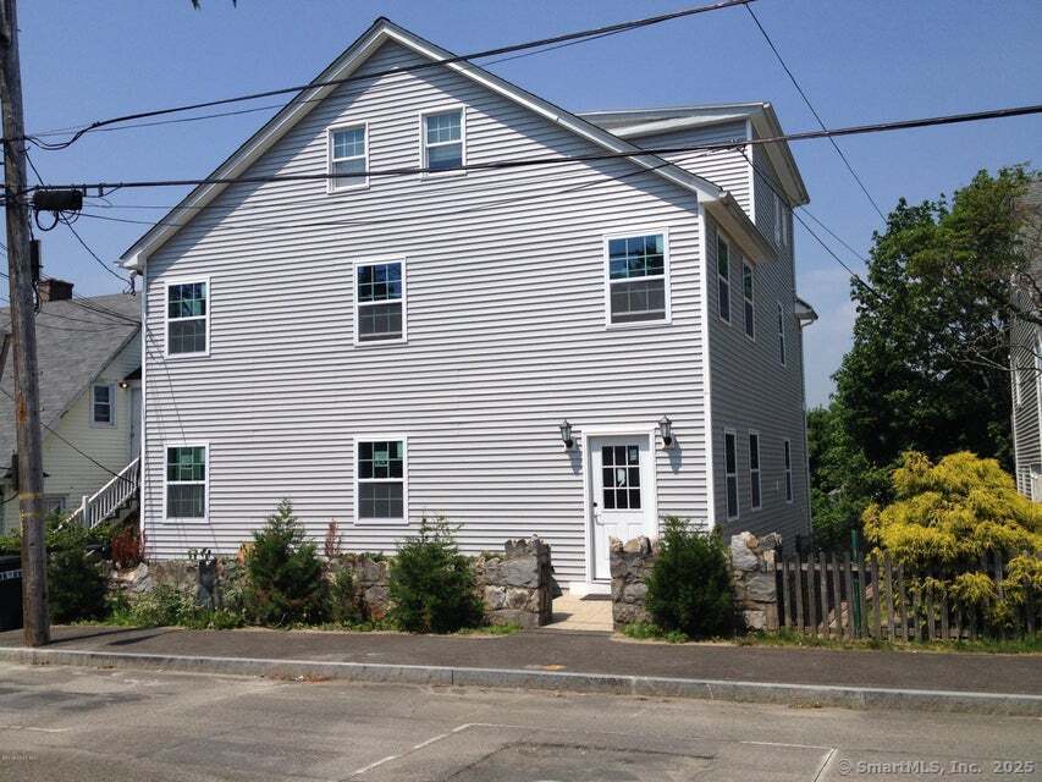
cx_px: 521
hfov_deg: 52.6
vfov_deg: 40.7
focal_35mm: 35
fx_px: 1054
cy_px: 391
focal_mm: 4.28
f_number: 2.4
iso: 50
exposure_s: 1/2513
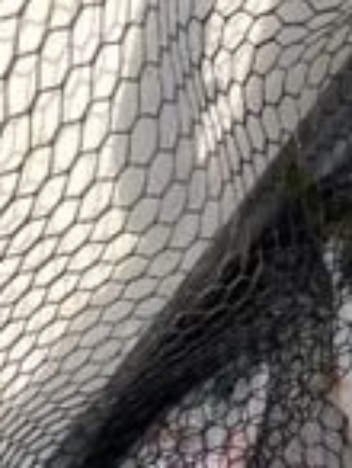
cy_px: 609
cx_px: 285
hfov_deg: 20.5
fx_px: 960
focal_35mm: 71
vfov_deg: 24.0
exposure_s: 1/395
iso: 32
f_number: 1.8
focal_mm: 4.25
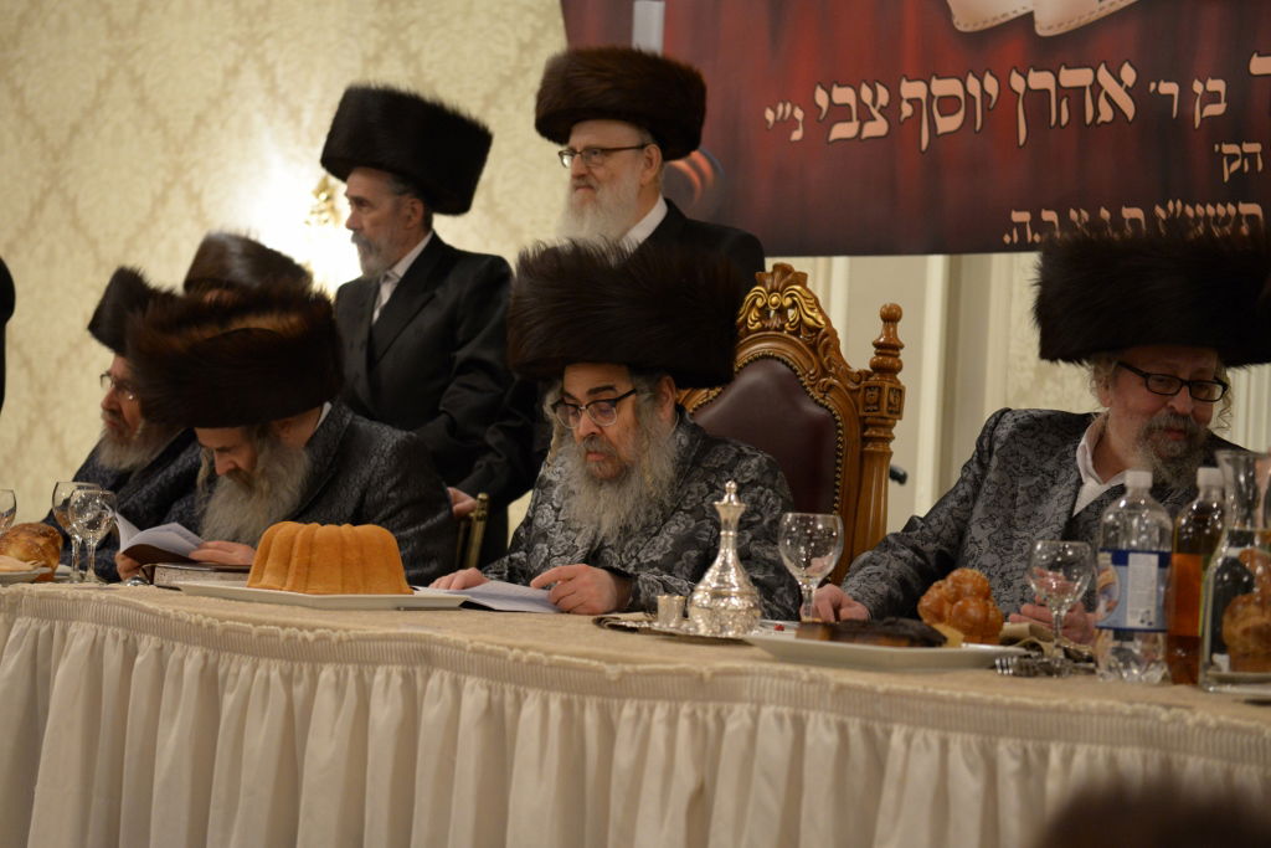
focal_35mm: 70
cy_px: 424
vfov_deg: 19.5
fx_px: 2472
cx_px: 636
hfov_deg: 28.8
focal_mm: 70
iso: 2000
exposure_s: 1/100
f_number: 2.8
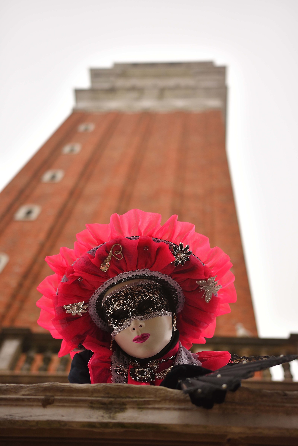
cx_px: 149
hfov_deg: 28.1
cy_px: 223
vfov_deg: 41.1
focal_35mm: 48
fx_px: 596
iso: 200
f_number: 1.8
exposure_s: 1/3200
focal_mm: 32
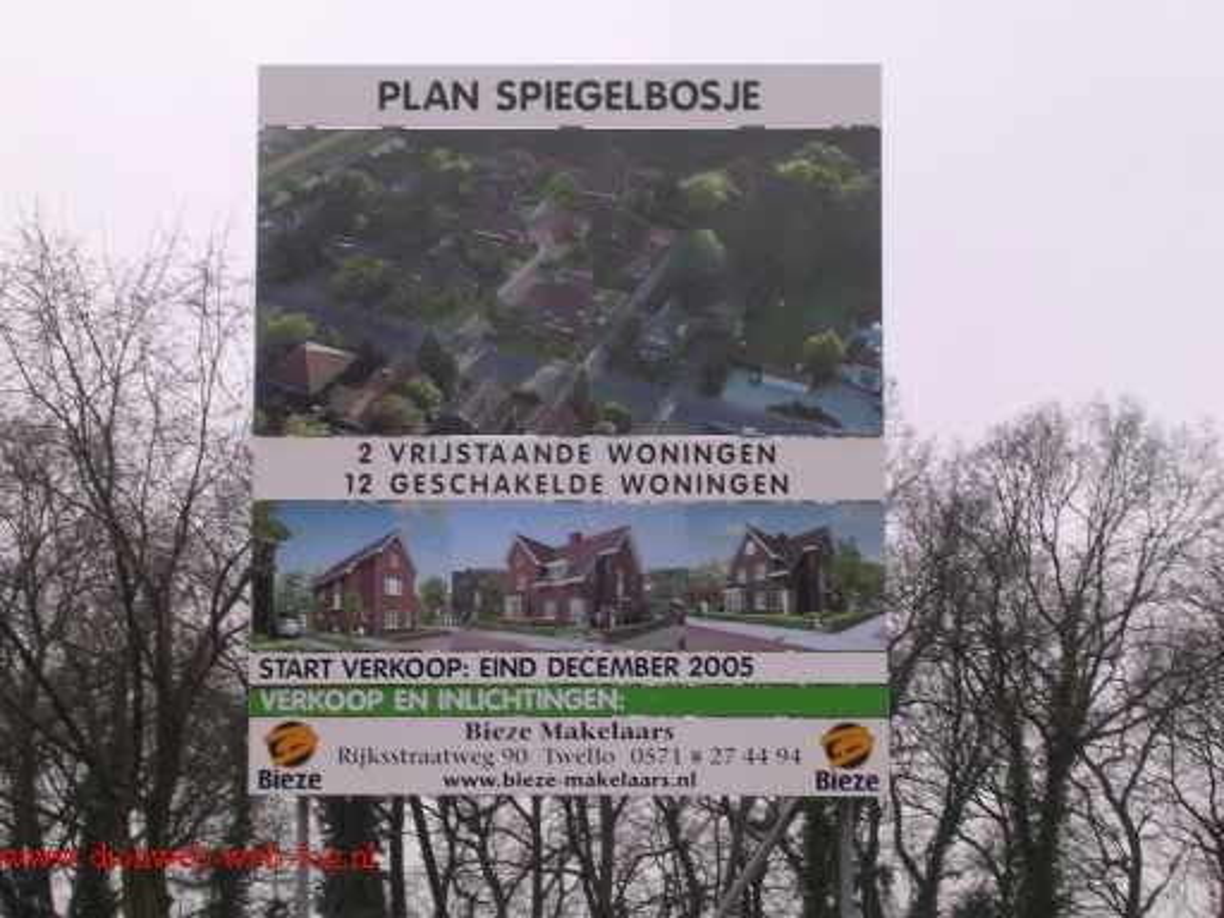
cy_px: 459
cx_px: 612
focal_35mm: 115
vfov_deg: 12.9
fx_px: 4066
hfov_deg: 17.1
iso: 100
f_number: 4.9
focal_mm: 17.4
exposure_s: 1/35.3
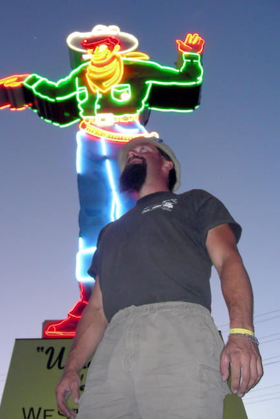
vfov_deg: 48.4
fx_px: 466
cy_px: 211
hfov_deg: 33.4
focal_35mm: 40
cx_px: 126
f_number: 3.5
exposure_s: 1/8.5
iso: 50
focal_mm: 6.3
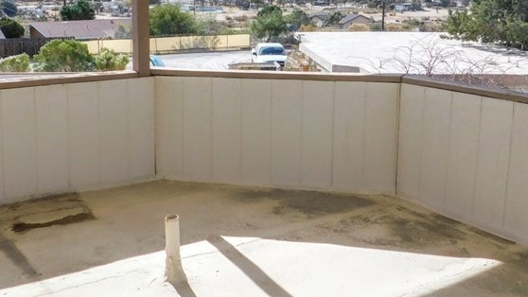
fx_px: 644
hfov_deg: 44.6
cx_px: 258
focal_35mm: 46
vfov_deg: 25.6
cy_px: 62
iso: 125
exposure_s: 1/400
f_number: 6
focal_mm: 4
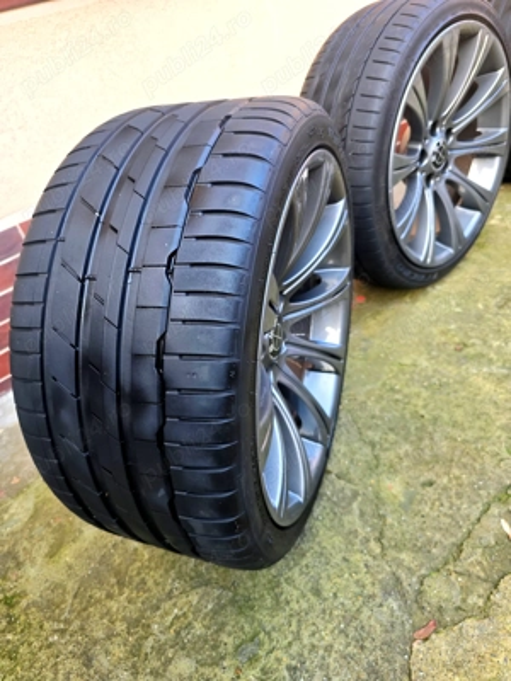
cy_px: 340
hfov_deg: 58.9
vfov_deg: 73.9
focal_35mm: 23
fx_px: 453
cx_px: 256
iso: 80
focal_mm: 6.3
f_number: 1.7
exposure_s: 1/180
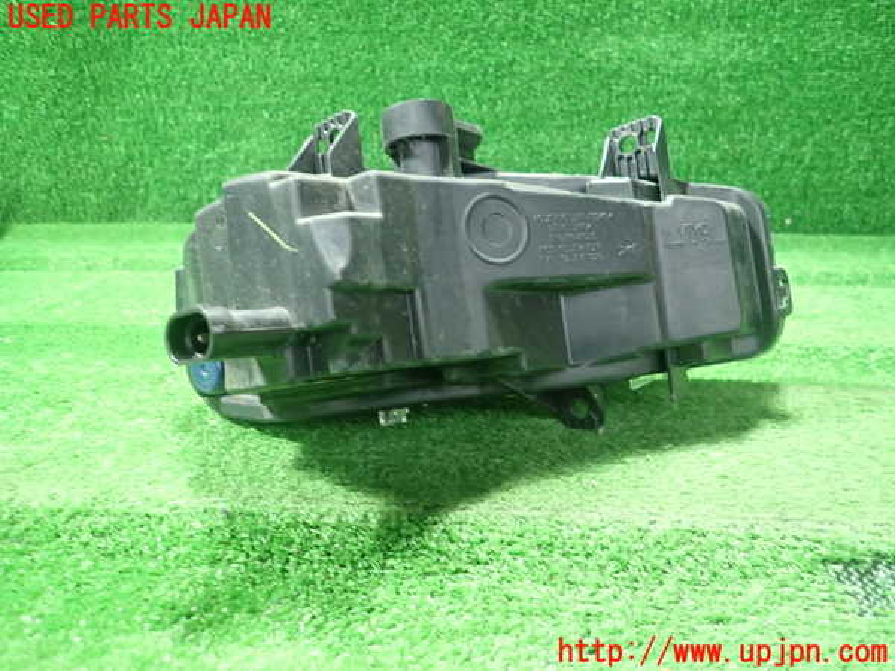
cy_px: 336
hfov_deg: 69.4
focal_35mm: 25
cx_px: 448
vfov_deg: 54.9
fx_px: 646
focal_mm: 4.5
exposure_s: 1/30
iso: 400
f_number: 2
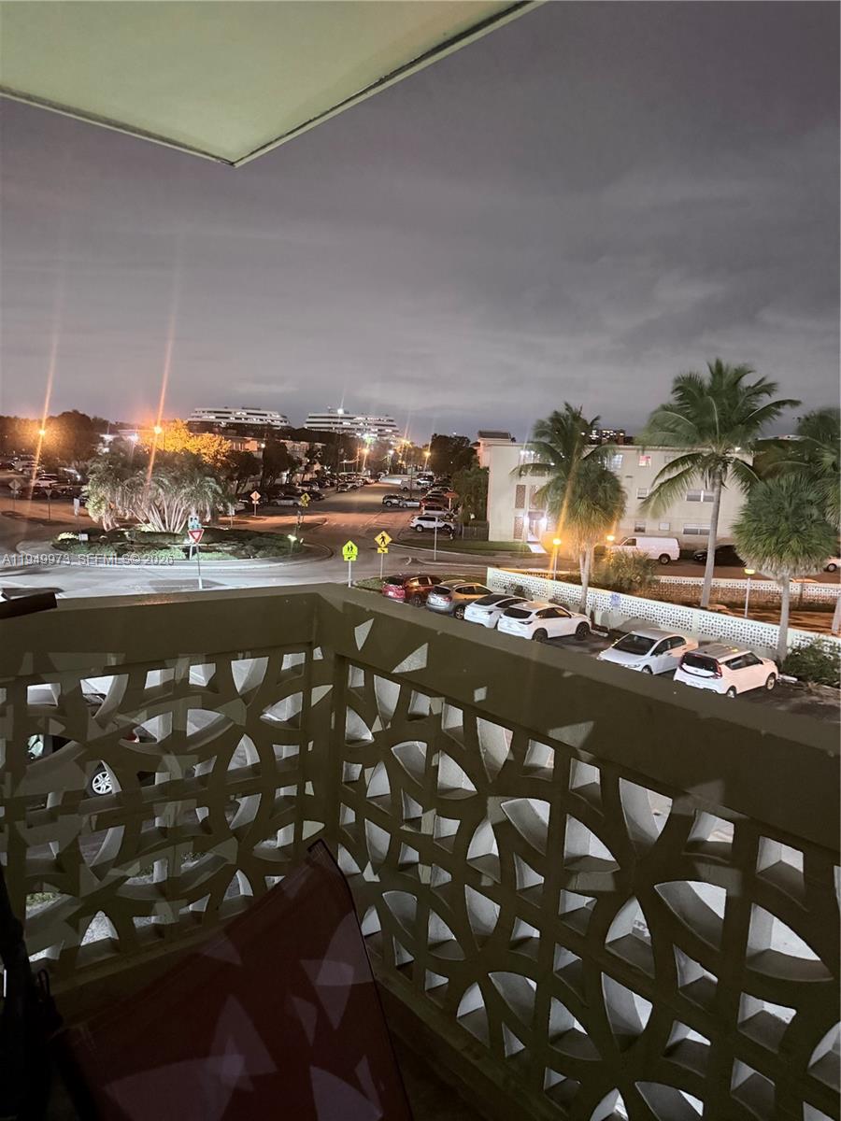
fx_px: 777
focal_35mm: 24
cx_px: 420
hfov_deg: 56.8
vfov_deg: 71.6
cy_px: 560
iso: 1600
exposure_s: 1/30
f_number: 1.78
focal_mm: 6.76
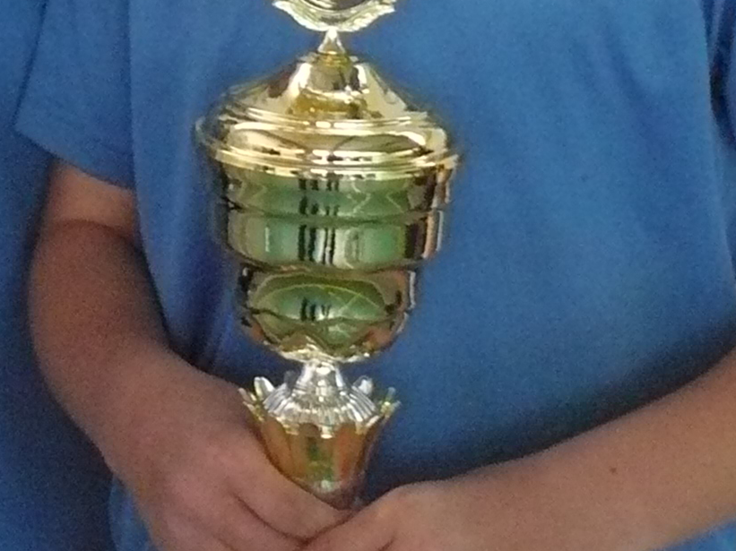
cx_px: -124
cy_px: -365
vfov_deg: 9.7
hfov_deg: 13.2
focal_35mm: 146
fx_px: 3103
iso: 400
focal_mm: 6.4
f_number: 2.8
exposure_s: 1/40
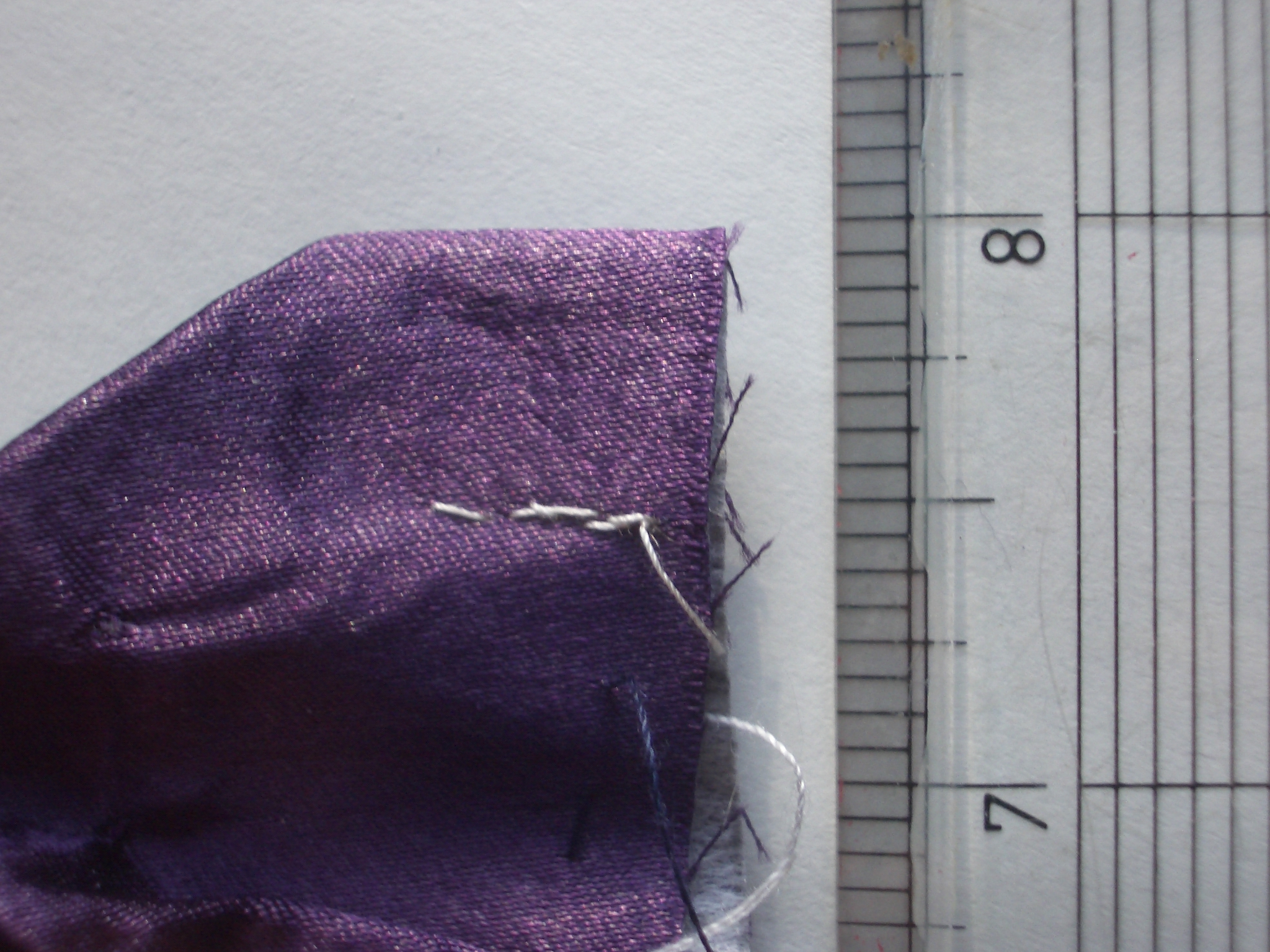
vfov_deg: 23.7
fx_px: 2275
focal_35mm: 62
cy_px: 476
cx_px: 635
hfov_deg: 31.2
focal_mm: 10.2
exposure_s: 1/50
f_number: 3.5
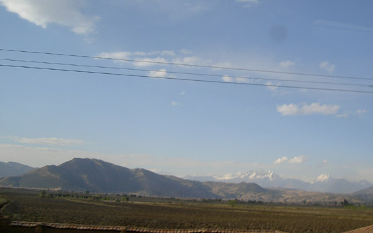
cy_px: 115
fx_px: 468
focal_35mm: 46
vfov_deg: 28.0
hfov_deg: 43.4
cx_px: 206
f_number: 4.7
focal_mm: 8
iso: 100
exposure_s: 1/167
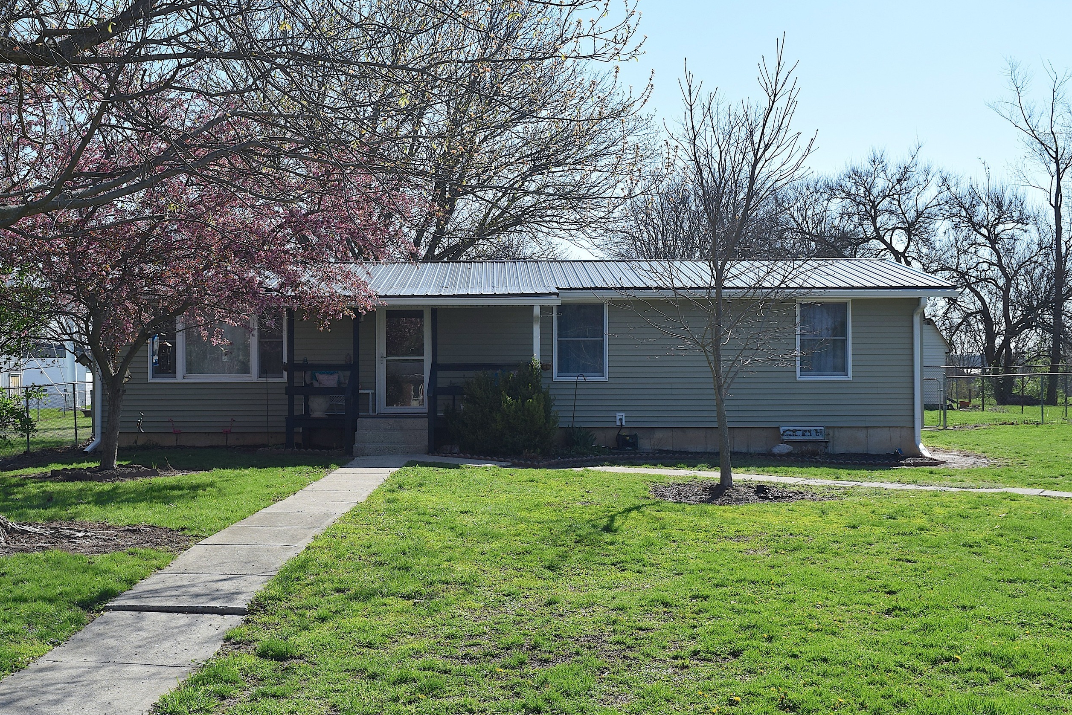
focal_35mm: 44
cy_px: 375
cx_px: 434
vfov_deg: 30.5
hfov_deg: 44.3
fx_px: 1311
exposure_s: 1/400
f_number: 10
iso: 200
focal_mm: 24
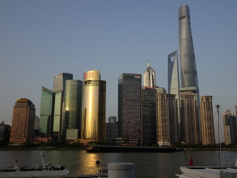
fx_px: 240
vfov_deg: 40.7
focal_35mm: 35
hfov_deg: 52.6
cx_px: 118
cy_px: 89
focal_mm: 5.98
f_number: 4
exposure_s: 1/400
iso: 80
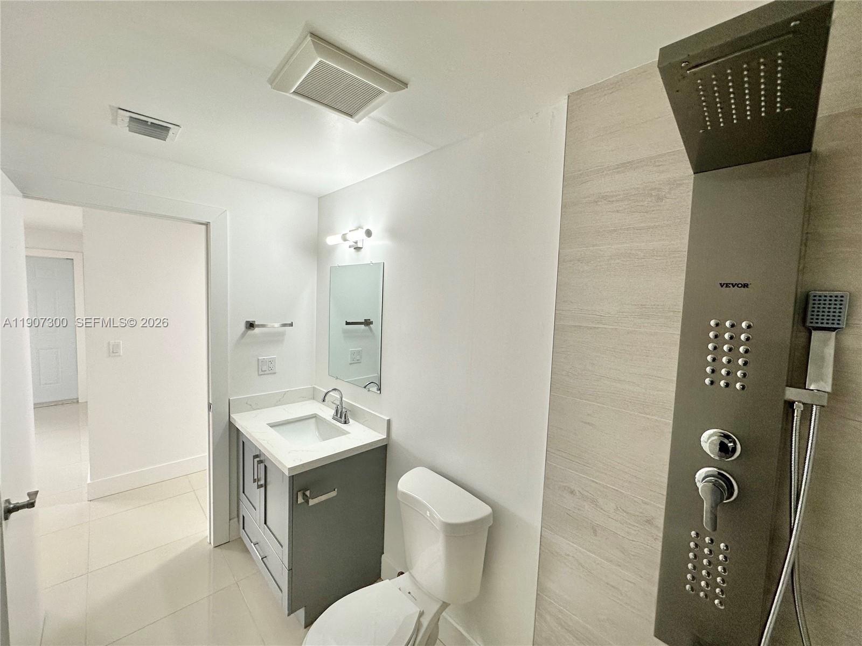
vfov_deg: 85.7
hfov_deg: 102.1
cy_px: 323
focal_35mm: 14
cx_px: 431
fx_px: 349
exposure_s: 1/120
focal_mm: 2.22
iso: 125
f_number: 2.2
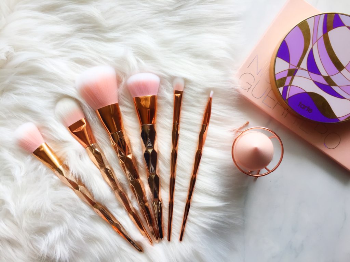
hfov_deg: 61.7
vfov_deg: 48.2
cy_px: 131
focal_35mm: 29
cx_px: 175
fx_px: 293
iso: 40
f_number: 2.2
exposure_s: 1/120
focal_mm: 4.15
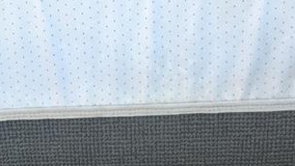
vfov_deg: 17.2
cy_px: 215
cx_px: 118
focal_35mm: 66
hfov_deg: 31.8
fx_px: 516
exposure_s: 1/60
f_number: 2.2
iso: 40
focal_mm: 4.15
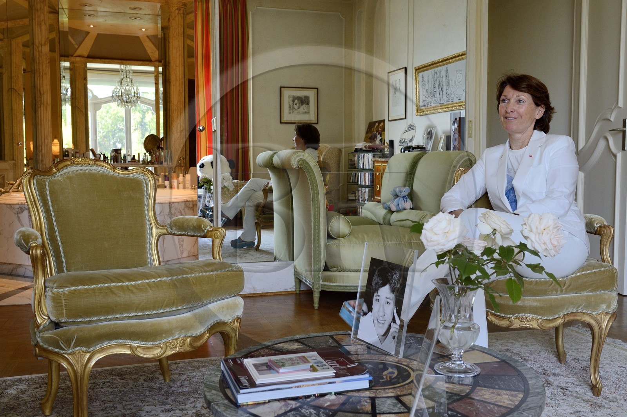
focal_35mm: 34
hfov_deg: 55.8
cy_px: 208
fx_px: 592
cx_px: 314
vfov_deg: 38.9
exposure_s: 1/60
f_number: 6.3
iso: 800
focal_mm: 34
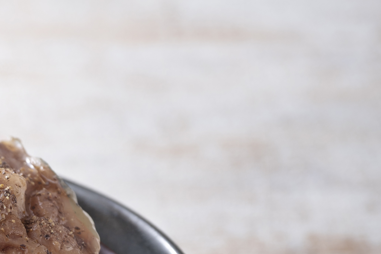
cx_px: -142
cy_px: 327
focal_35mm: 315
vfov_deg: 4.3
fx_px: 3333
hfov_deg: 6.5
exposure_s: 1/200
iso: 100
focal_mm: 105
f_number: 5.6
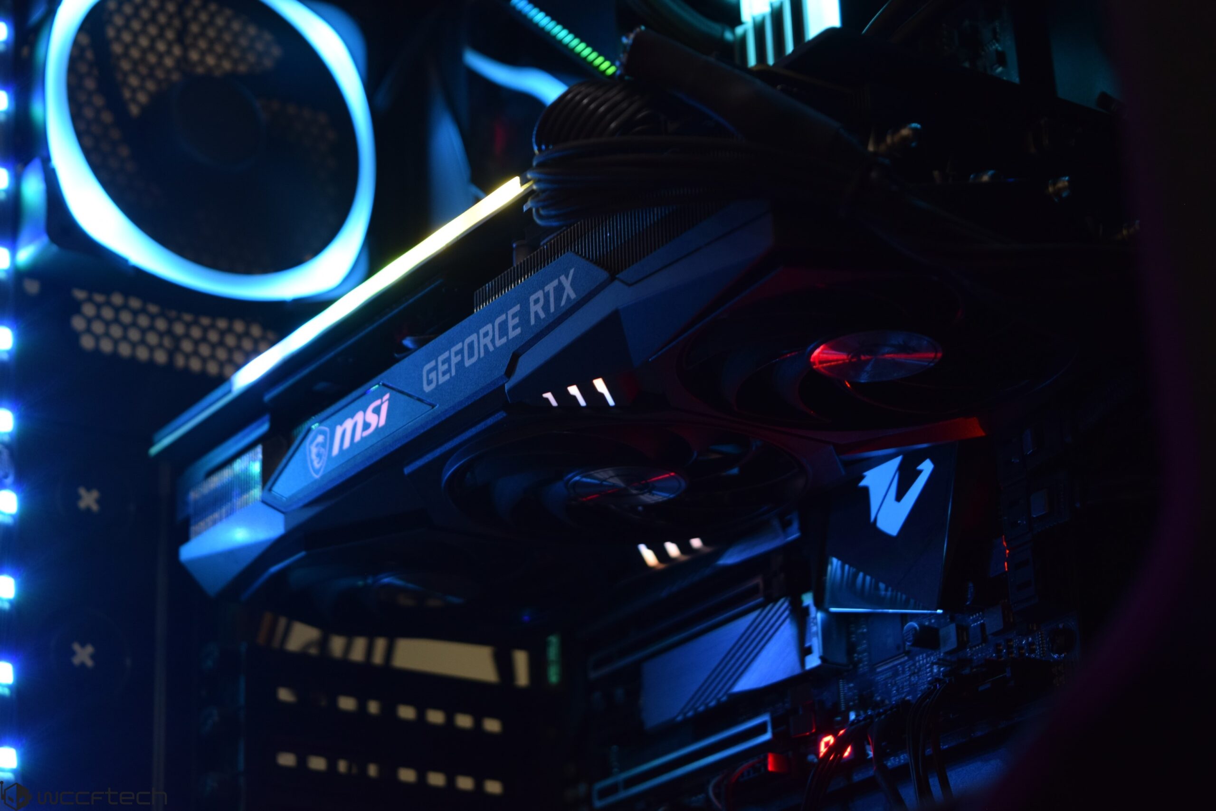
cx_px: 608
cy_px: 406
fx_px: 2787
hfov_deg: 24.6
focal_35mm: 82
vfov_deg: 16.6
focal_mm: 55
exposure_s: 1/10
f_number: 5.6
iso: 400
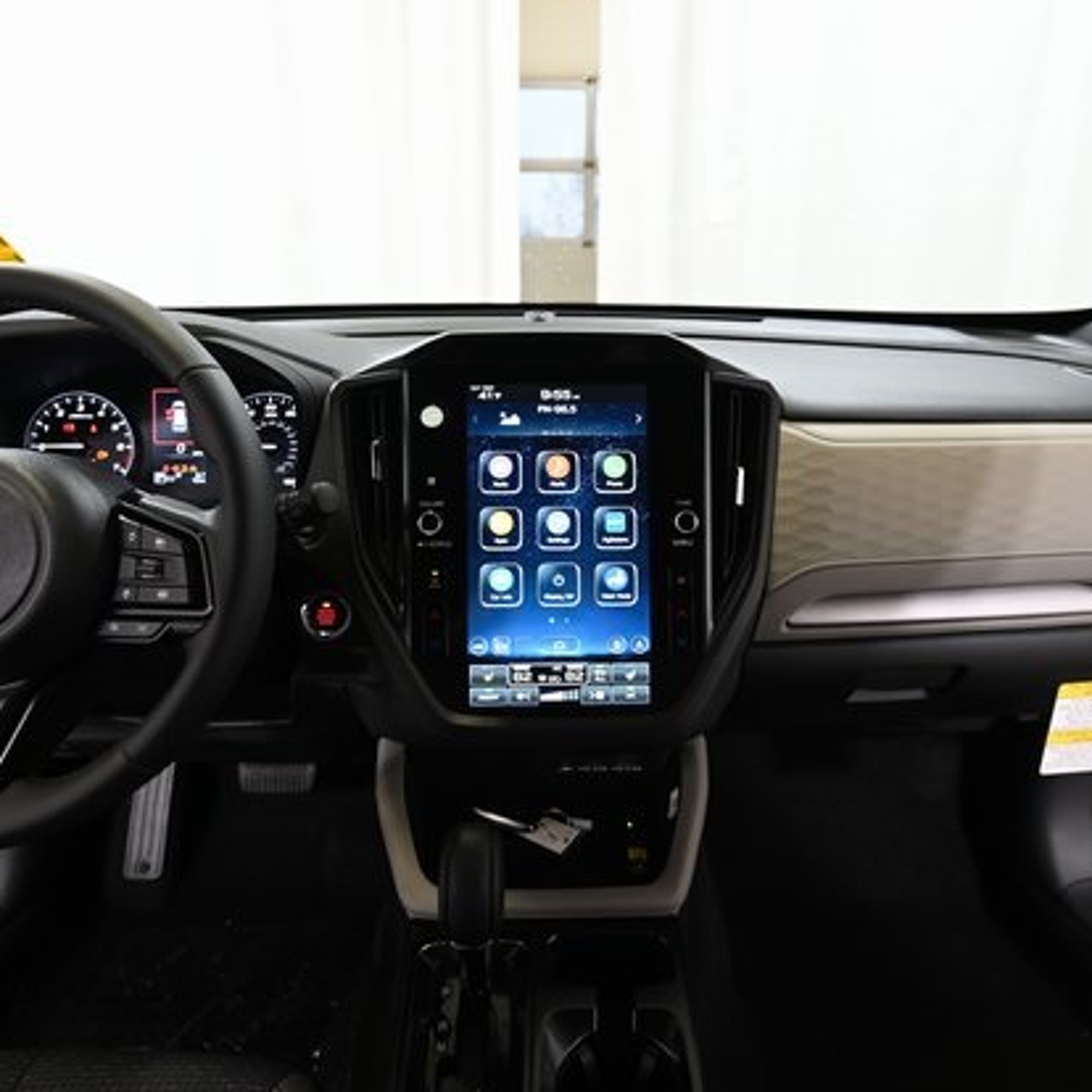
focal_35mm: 21
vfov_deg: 72.1
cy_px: 543
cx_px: 562
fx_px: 749
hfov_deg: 72.1
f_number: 4
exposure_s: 1/30
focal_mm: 16
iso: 720
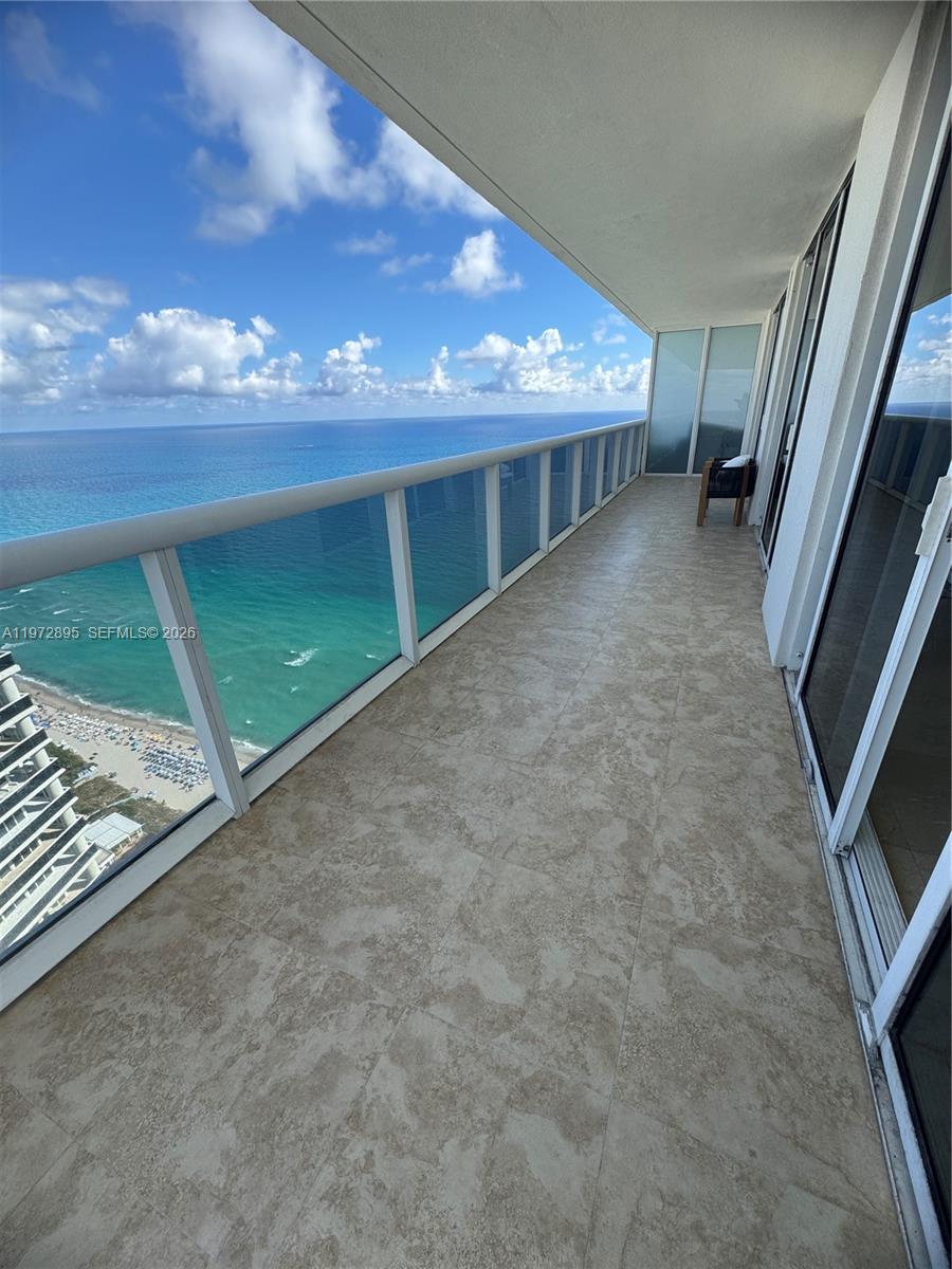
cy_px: 634
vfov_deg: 102.1
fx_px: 513
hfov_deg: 85.7
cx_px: 476
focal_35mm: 14
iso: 40
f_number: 2.2
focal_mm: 2.22
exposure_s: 1/734
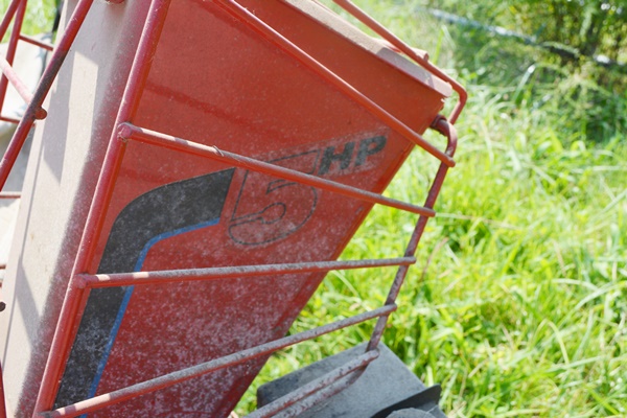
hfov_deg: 53.1
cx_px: 314
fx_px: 627
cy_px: 209
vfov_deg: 36.9
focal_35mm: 36
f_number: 8
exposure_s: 1/250
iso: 200
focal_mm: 24
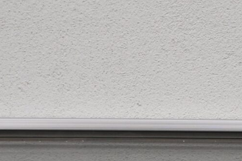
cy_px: 318
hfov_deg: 12.1
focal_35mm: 170
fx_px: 1142
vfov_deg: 7.7
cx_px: 138
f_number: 3.8
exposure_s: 1/250
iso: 450
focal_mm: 22
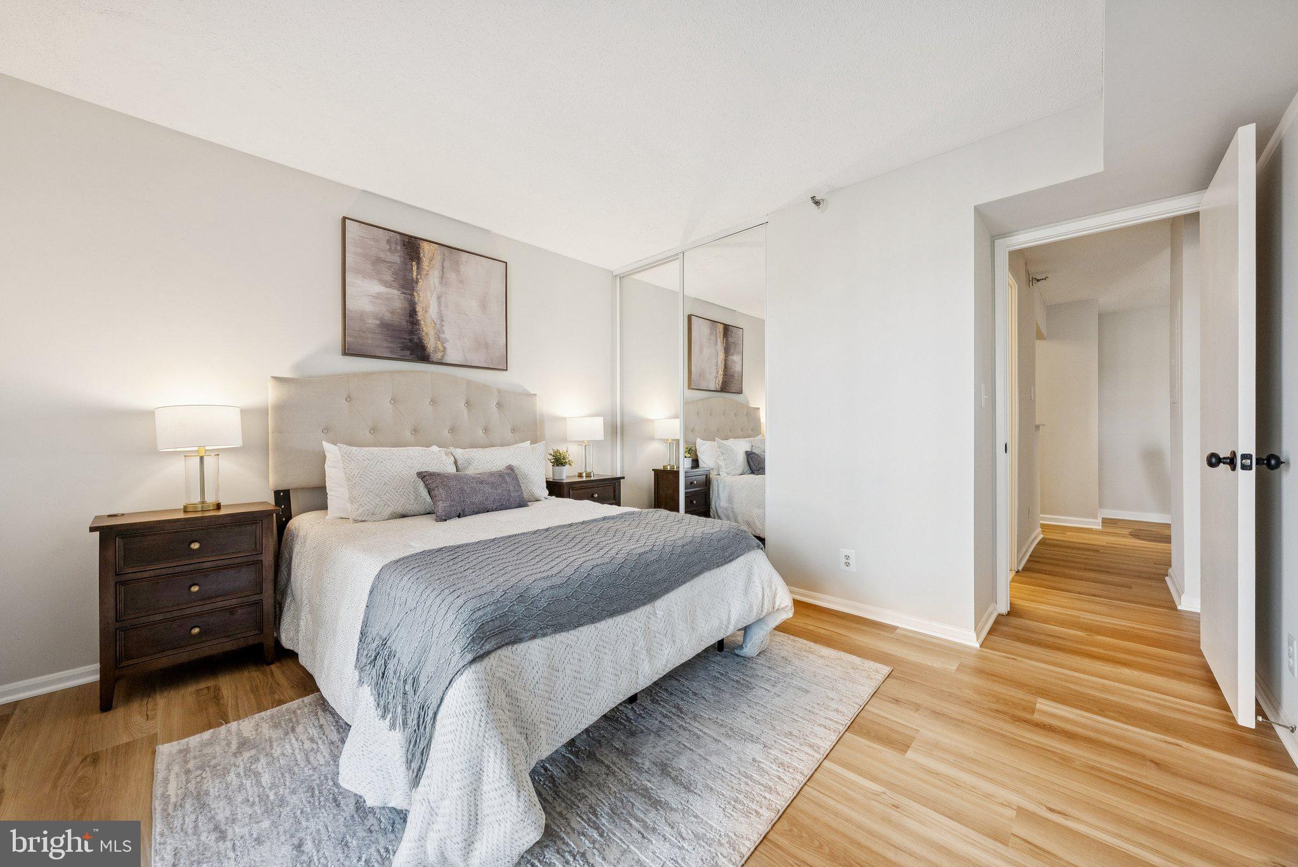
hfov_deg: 108.3
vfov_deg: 85.5
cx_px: 649
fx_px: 469
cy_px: 434
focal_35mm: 13
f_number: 7.1
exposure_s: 1/60
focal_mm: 13
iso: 640
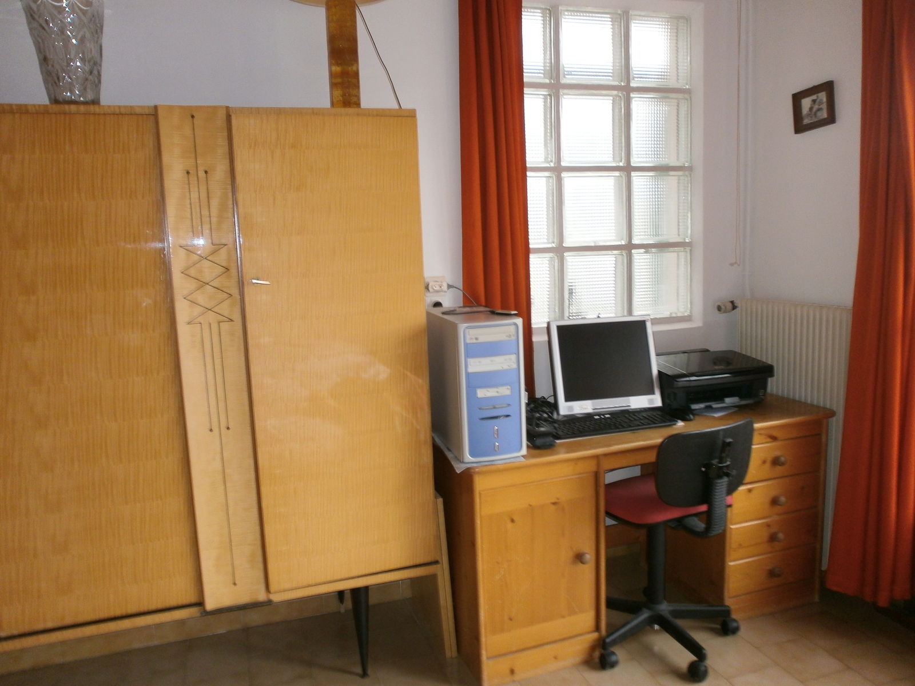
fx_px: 714
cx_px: 458
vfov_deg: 51.4
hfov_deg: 65.3
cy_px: 343
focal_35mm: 27
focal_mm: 4.8
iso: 125
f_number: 2.9
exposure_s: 1/30
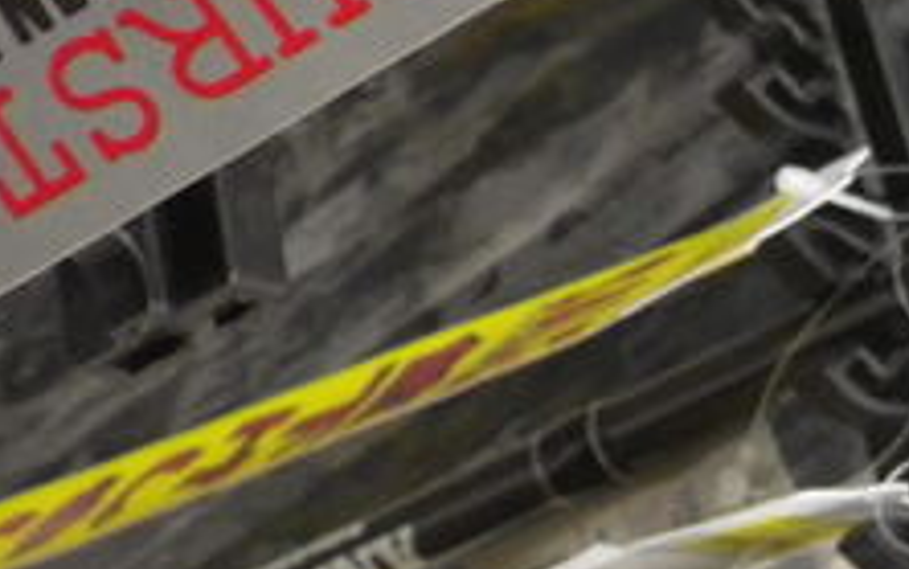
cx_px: 897
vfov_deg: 12.0
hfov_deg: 19.5
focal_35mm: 104
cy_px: -291
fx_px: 2578
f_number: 3.8
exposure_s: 1/50
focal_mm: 6.1
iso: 500
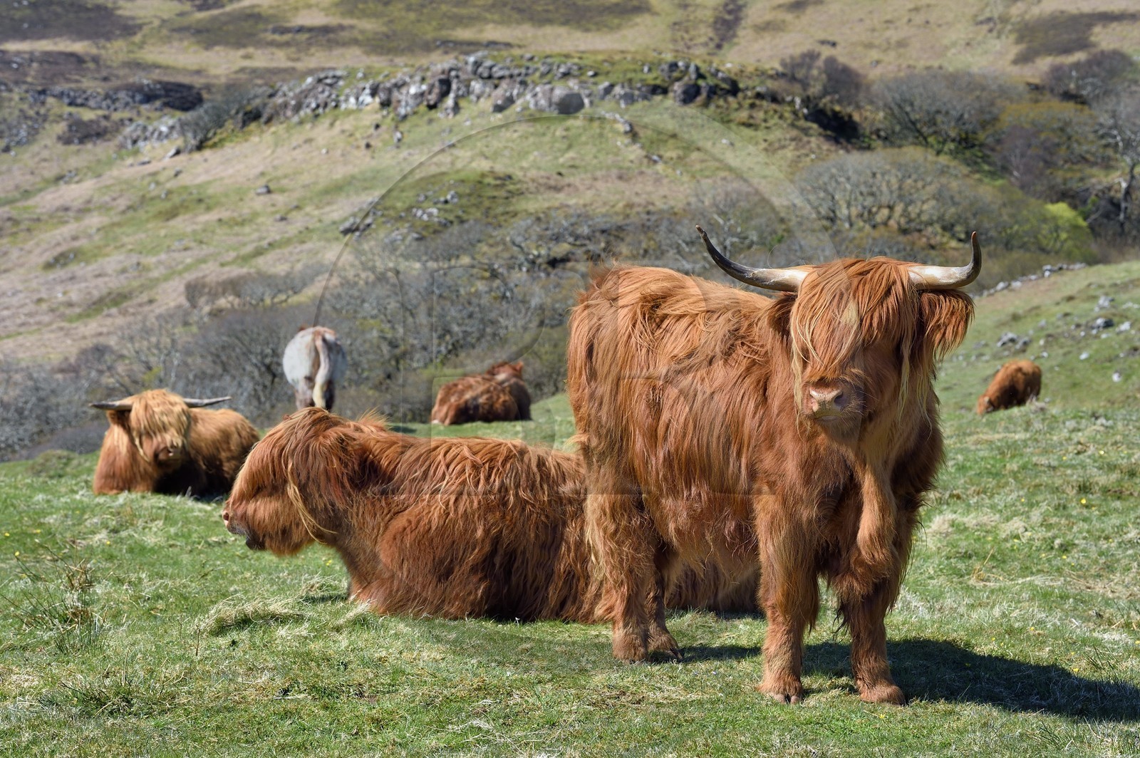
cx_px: 570
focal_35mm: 102
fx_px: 3227
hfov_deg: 20.0
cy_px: 379
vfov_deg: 13.4
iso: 200
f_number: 9
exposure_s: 1/320
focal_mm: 102
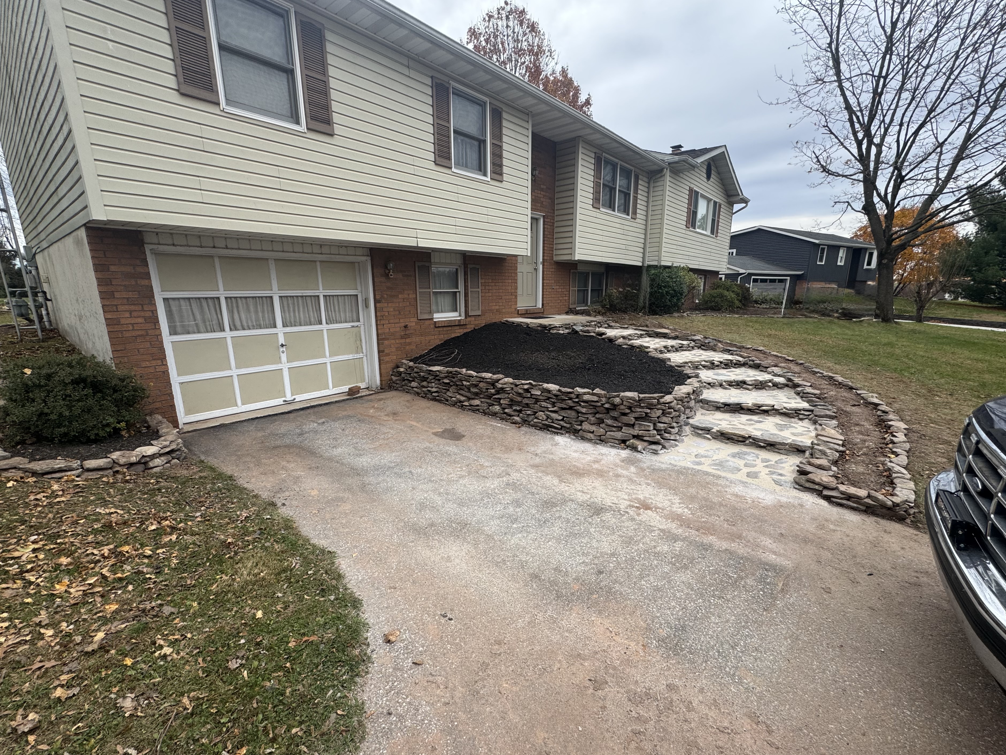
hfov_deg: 98.2
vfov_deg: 81.7
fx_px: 436
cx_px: 505
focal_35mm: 15
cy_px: 394
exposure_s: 1/113
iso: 40
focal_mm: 2.22
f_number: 2.2
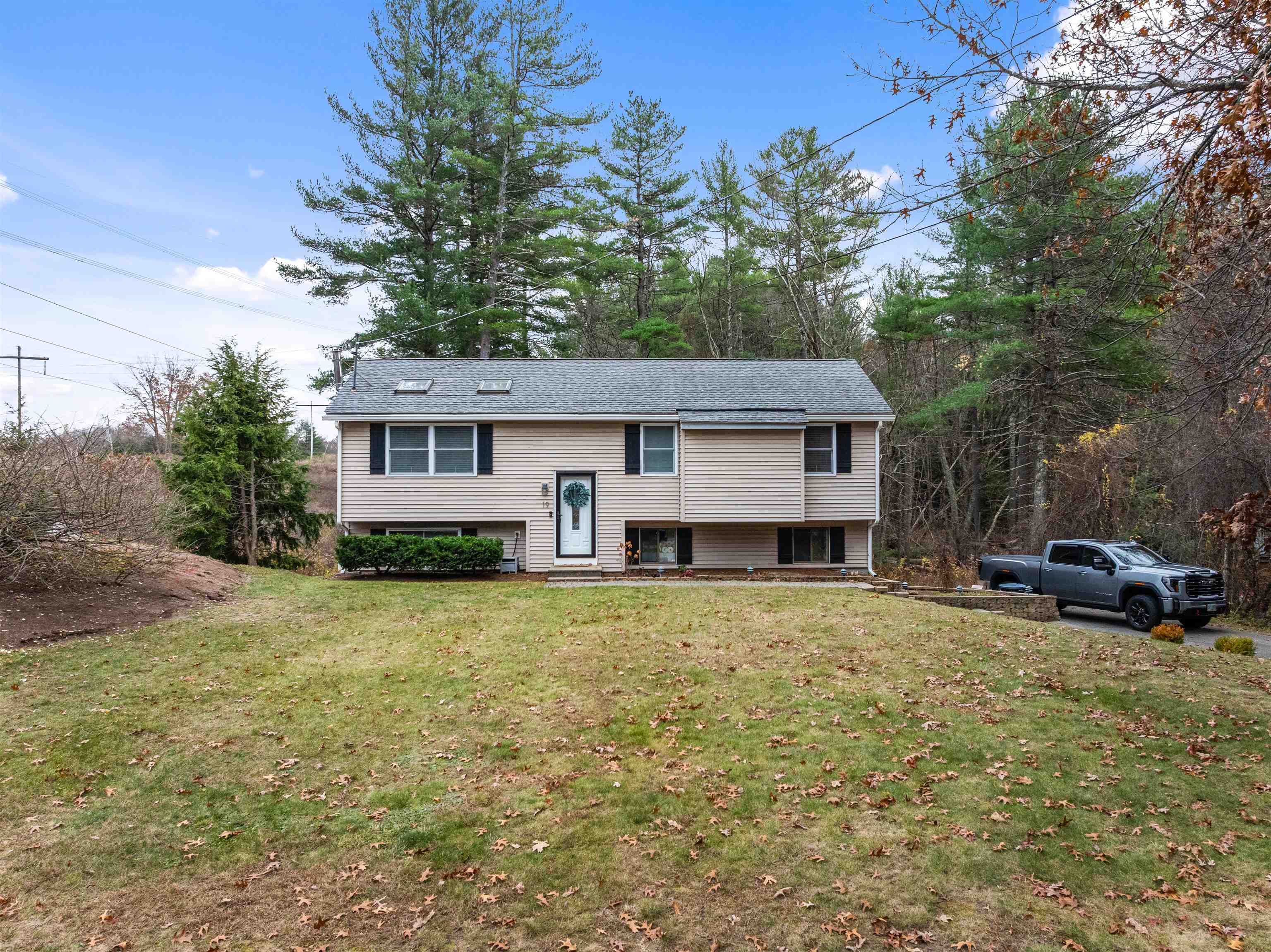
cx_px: 636
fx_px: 881
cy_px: 476
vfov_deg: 56.8
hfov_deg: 71.6
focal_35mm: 24
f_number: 3.5
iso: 400
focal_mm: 12.29
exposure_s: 1/80
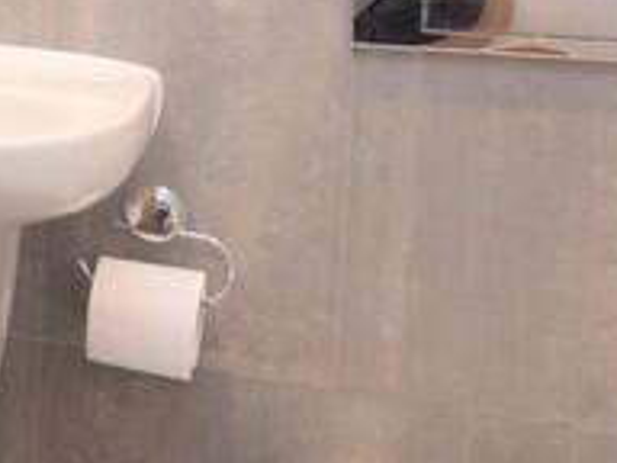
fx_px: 1372
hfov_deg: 18.8
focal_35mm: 77
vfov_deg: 18.4
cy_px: -53
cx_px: -524
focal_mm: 10
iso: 800
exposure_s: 1/125
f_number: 5.6
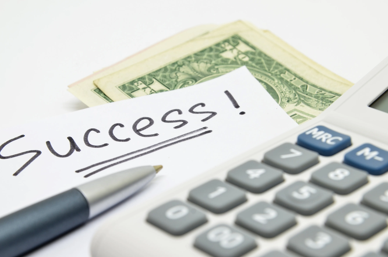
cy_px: 135
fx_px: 1108
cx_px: 189
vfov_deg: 13.2
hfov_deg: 19.9
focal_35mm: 103
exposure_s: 1/20
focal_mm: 62
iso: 160
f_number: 10
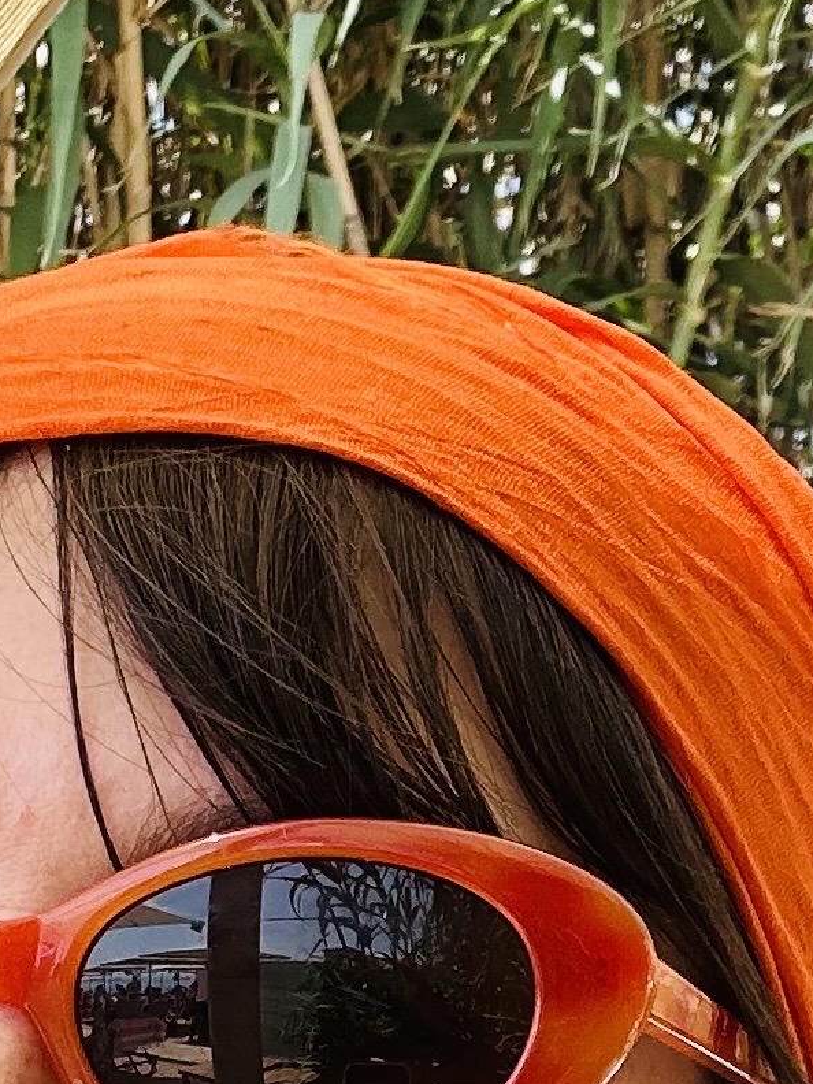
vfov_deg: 16.4
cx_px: 286
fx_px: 3664
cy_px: 1166
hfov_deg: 12.6
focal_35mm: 117
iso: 20
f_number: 1.9
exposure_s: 1/172
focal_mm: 2.69
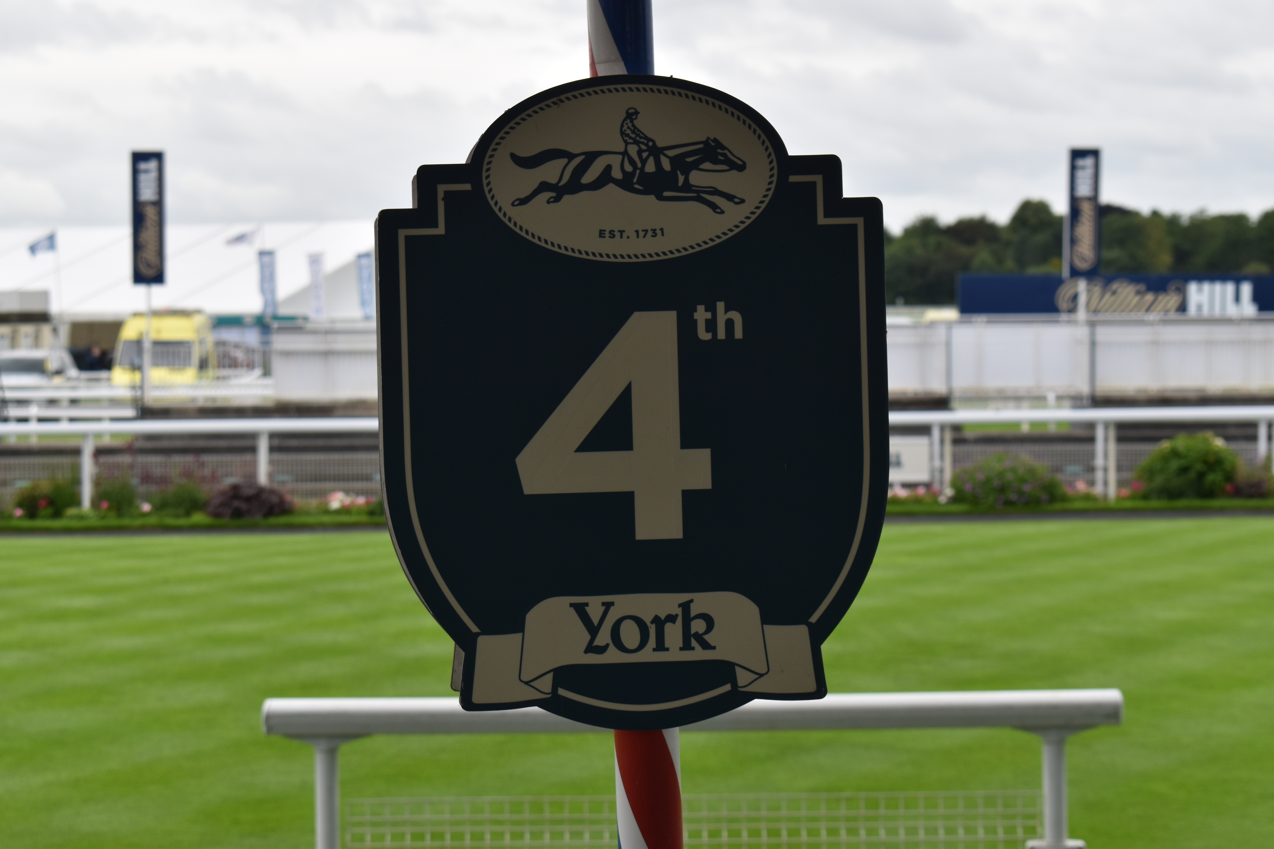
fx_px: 2919
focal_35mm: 82
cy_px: 424
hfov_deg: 24.6
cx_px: 637
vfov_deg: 16.6
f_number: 8
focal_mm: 55
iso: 250
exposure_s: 1/250
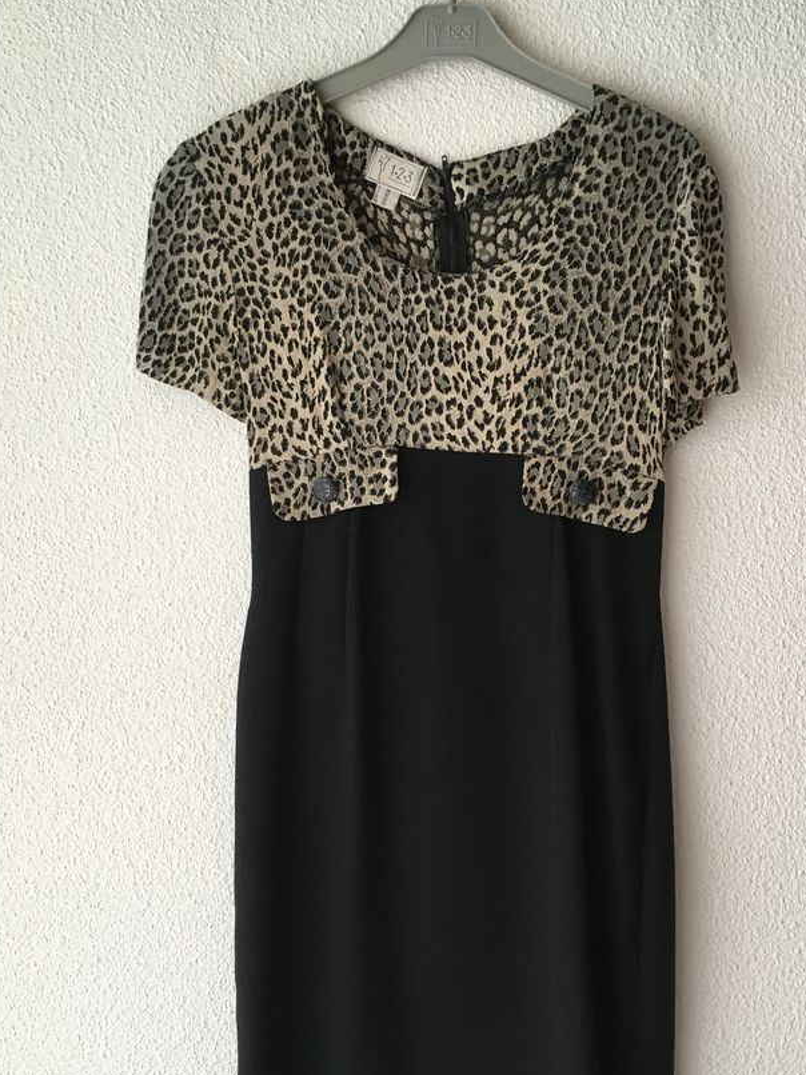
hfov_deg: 39.6
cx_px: 440
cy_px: 596
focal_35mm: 36
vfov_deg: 51.3
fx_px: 1118
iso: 100
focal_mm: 4.15
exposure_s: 1/33
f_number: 2.2
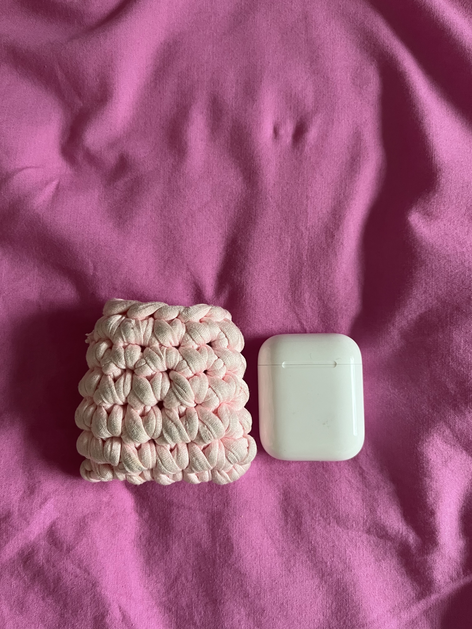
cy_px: 314
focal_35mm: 26
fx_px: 473
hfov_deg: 53.1
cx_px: 236
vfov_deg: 67.3
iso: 200
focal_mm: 5.1
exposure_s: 1/60
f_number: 1.6
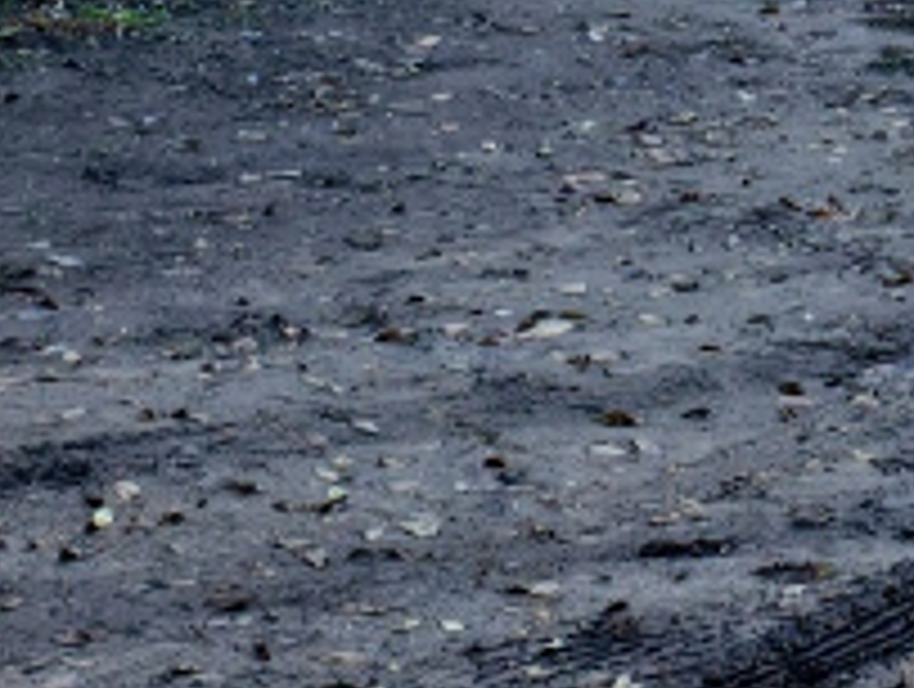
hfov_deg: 12.6
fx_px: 3888
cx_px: 1472
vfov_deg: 8.5
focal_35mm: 147
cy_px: -1369
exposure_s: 1/612
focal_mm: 6.54
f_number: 1.57
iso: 72
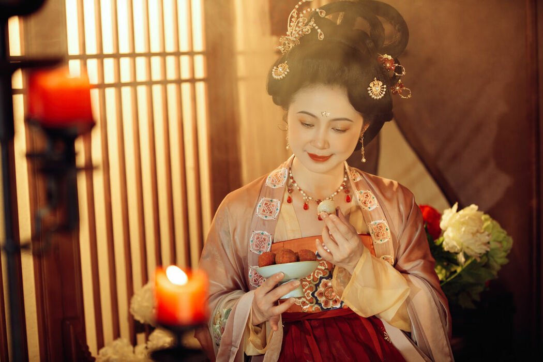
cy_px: 181
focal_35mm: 69
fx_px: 1041
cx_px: 272
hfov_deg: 29.2
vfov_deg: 19.7
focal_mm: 70
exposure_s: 1/160
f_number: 2.8
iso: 640
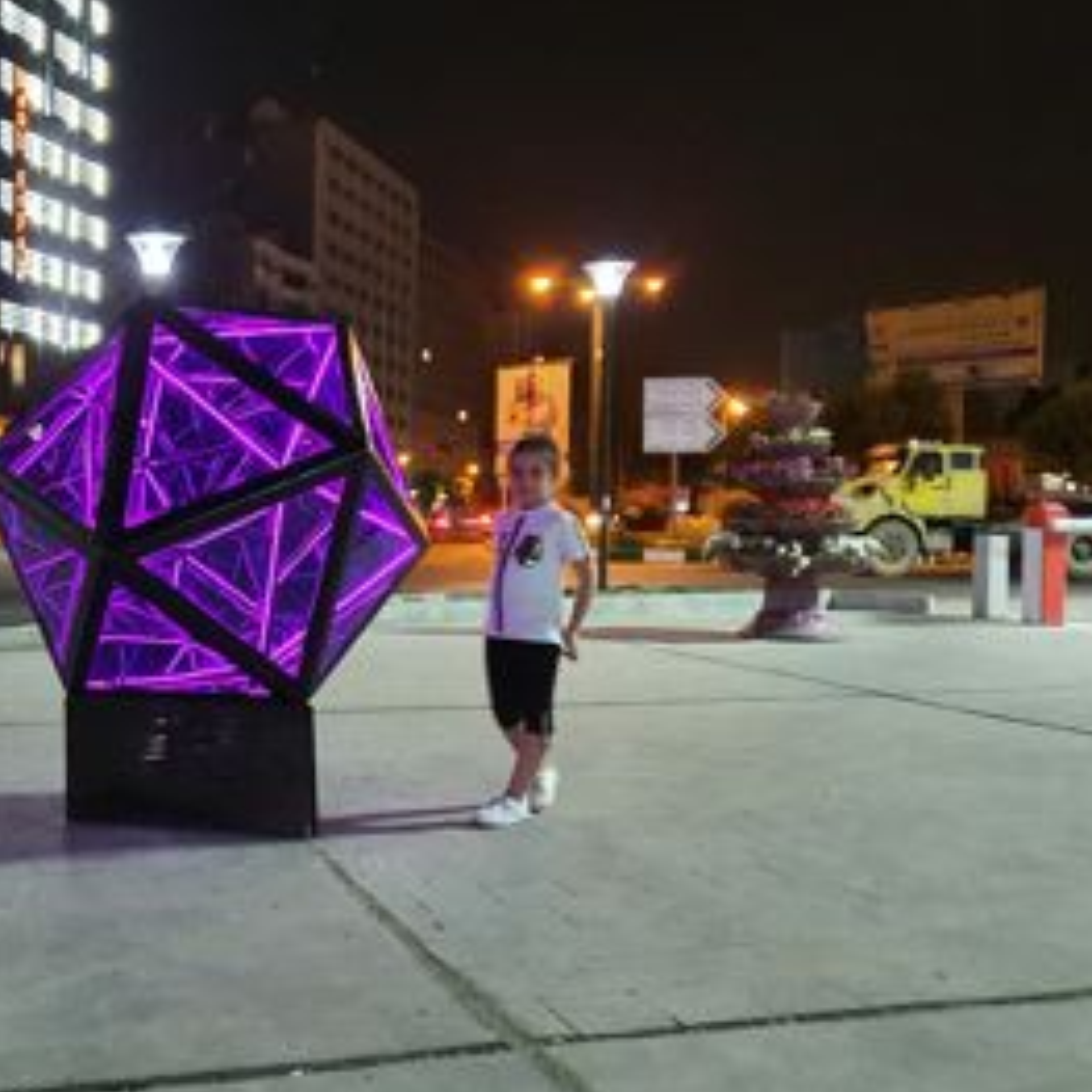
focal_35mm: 35
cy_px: 536
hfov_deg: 45.6
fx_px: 1249
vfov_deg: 47.2
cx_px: 278
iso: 640
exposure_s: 1/25
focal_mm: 4.3
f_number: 1.5
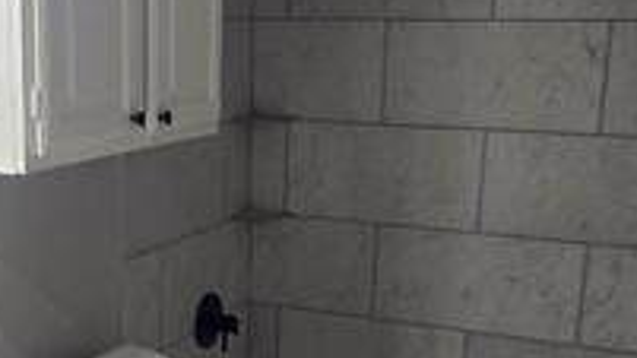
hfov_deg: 37.8
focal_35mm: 54
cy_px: 285
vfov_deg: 21.9
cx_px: 181
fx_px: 912
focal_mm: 2.2
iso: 100
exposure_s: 1/60
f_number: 2.2
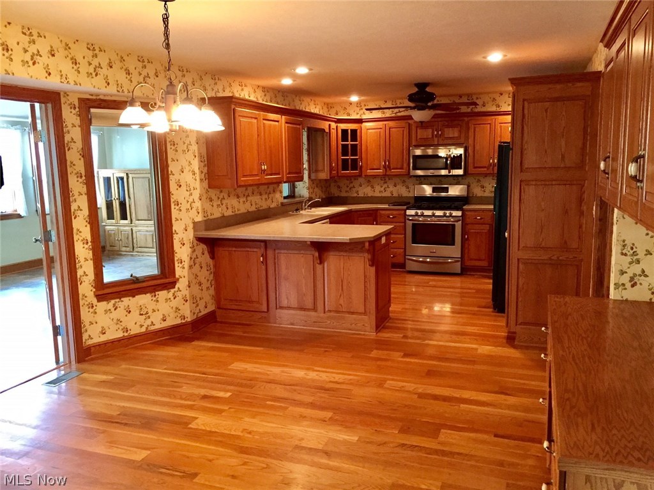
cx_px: 327
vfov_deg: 48.2
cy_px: 245
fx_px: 548
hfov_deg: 61.7
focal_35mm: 29
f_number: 2.2
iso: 250
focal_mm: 4.15
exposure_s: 1/30
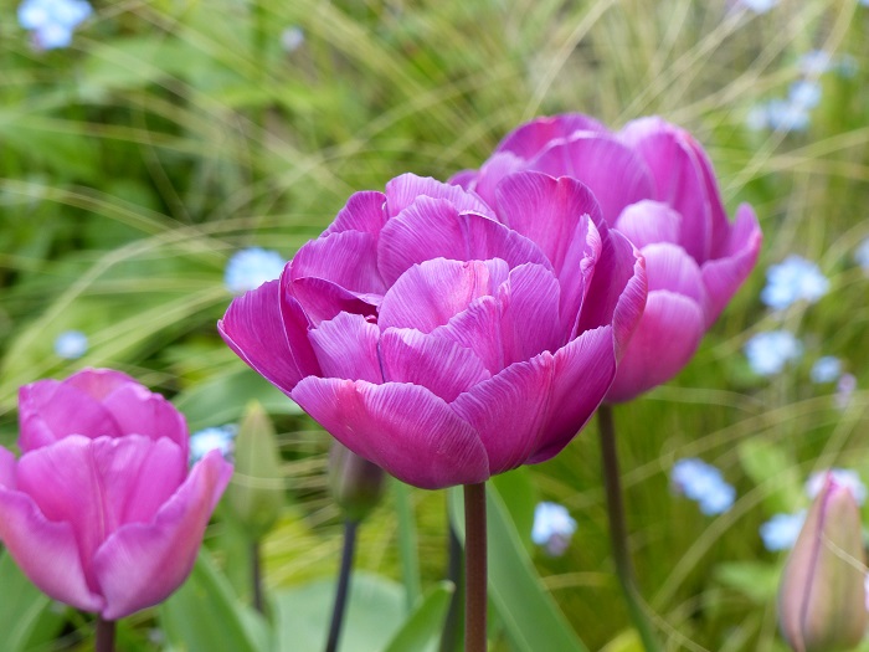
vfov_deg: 4.2
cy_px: 326
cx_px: 434
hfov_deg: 5.6
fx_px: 8837
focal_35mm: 352
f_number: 4
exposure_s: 1/250
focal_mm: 63.4
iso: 100
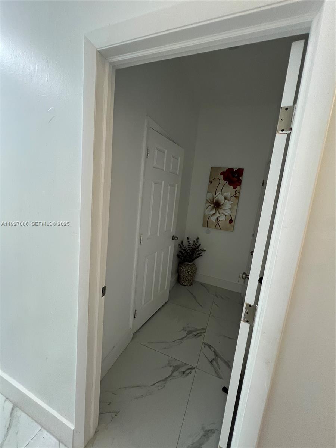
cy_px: 224
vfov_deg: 106.2
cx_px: 168
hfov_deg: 89.9
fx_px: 168
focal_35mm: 13
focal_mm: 1.57
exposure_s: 1/60
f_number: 1.8
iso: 320
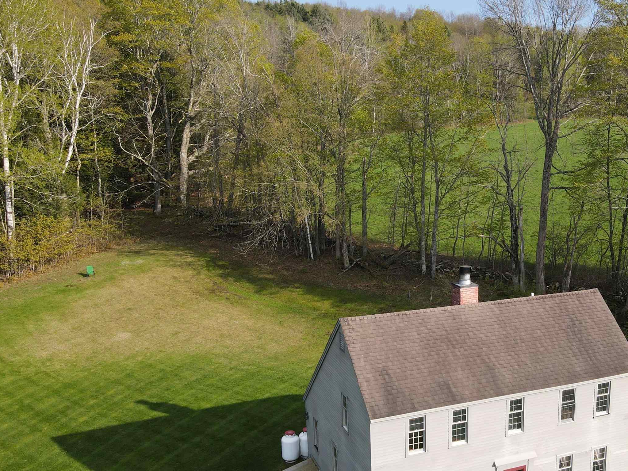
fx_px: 653
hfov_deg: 49.9
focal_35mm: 36
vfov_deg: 39.3
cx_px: 445
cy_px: 300
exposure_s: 1/400
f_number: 2.8
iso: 100
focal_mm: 4.5
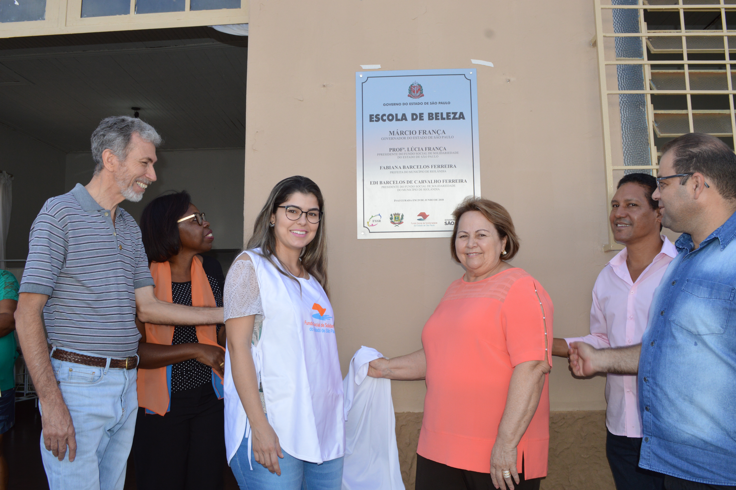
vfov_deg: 43.5
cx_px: 368
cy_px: 245
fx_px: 613
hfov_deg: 62.0
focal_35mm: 30
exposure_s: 1/200
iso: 400
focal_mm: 20
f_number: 10
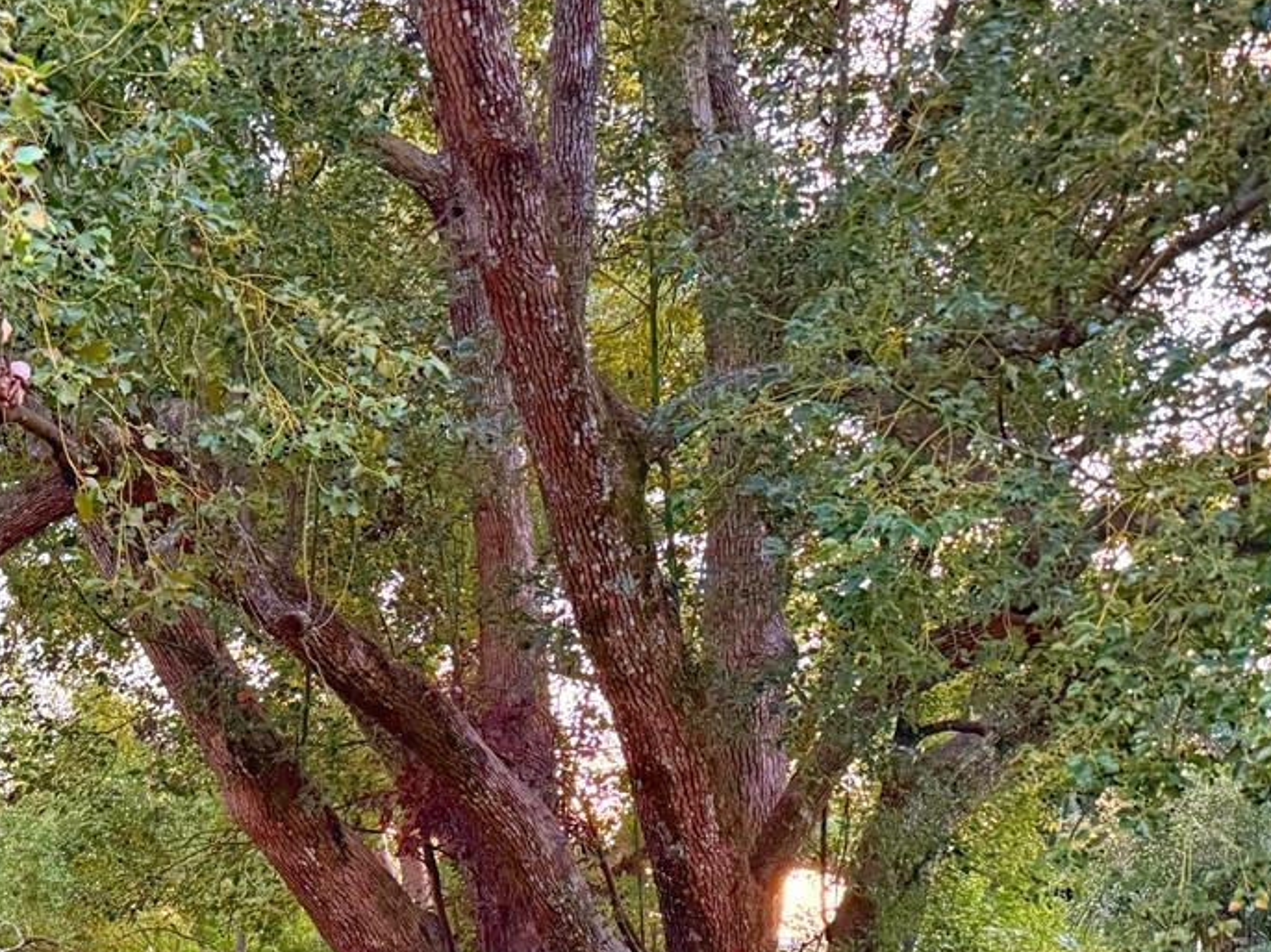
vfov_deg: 24.4
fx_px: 2055
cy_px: 1045
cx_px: 82
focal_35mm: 56
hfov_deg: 32.3
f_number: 1.78
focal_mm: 6.76
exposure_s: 1/60
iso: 640
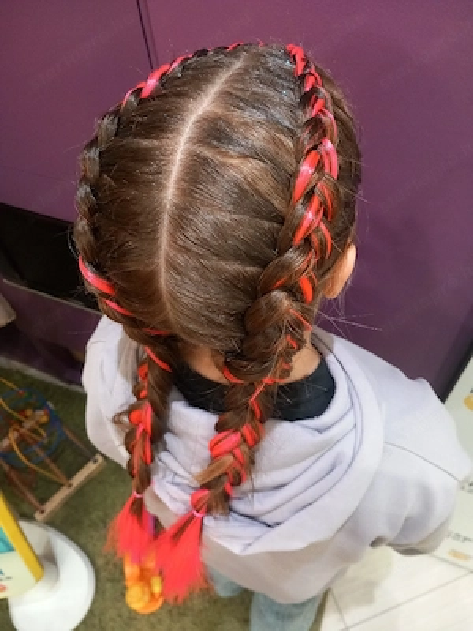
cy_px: 316
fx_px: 492
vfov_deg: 65.3
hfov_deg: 51.4
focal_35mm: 27
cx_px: 236
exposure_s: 1/25.1
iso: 250
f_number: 1.8
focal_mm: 4
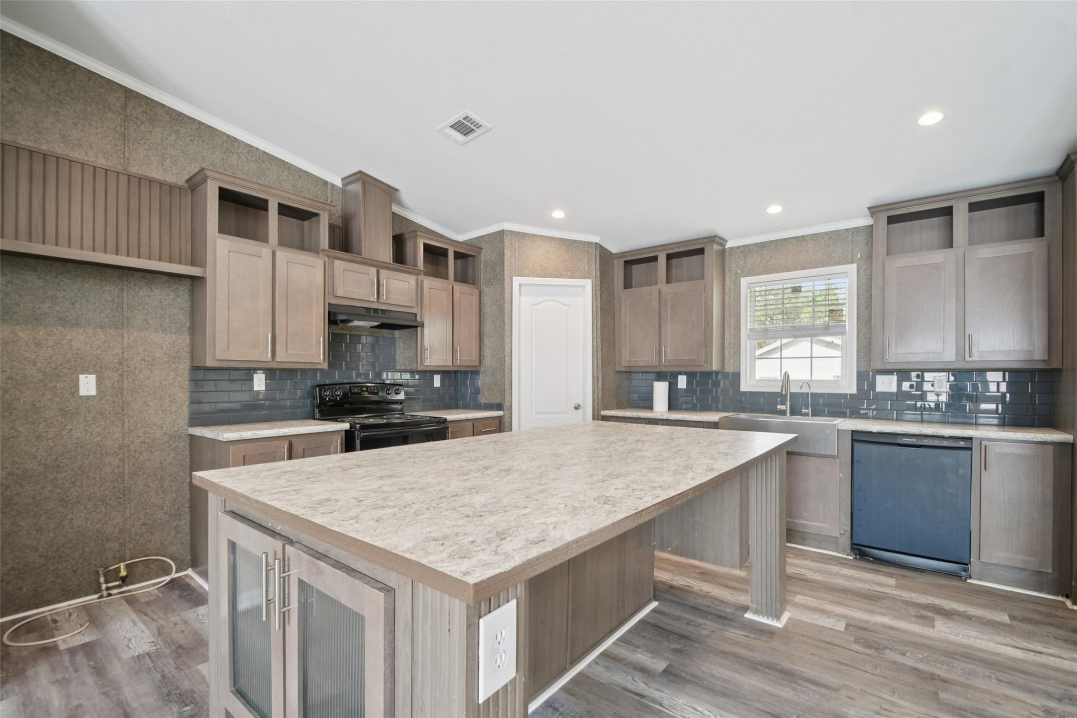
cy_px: 359
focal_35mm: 15
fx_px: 449
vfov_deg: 77.3
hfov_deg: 100.4
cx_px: 538
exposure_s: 1/6
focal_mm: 10
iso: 400
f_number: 8
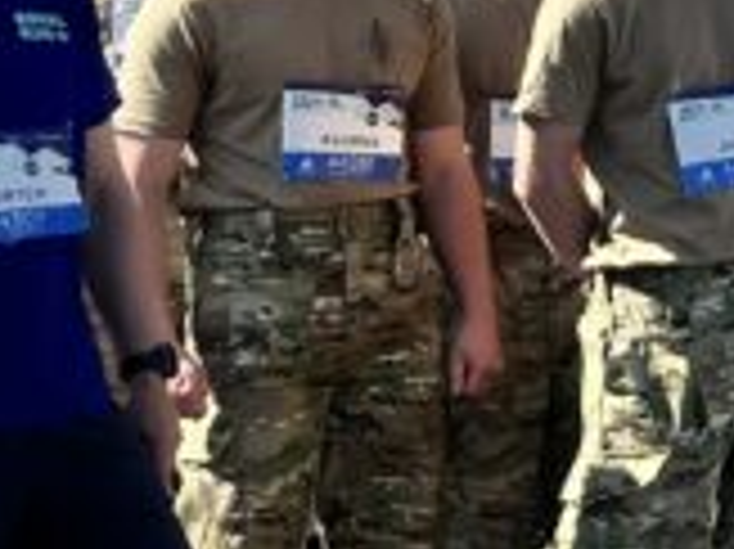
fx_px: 4344
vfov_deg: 7.1
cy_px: -212
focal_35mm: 205
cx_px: 1563
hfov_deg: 9.0
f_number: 1.78
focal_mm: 6.86
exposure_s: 1/2667
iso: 64
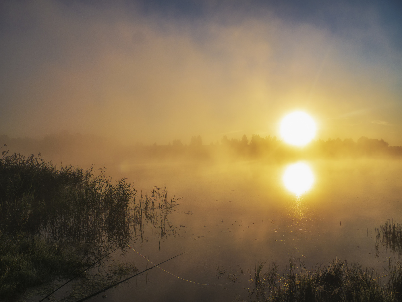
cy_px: 151
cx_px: 201
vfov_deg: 49.8
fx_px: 325
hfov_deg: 63.4
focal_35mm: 28
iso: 200
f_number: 10
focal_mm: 14
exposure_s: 1/1000
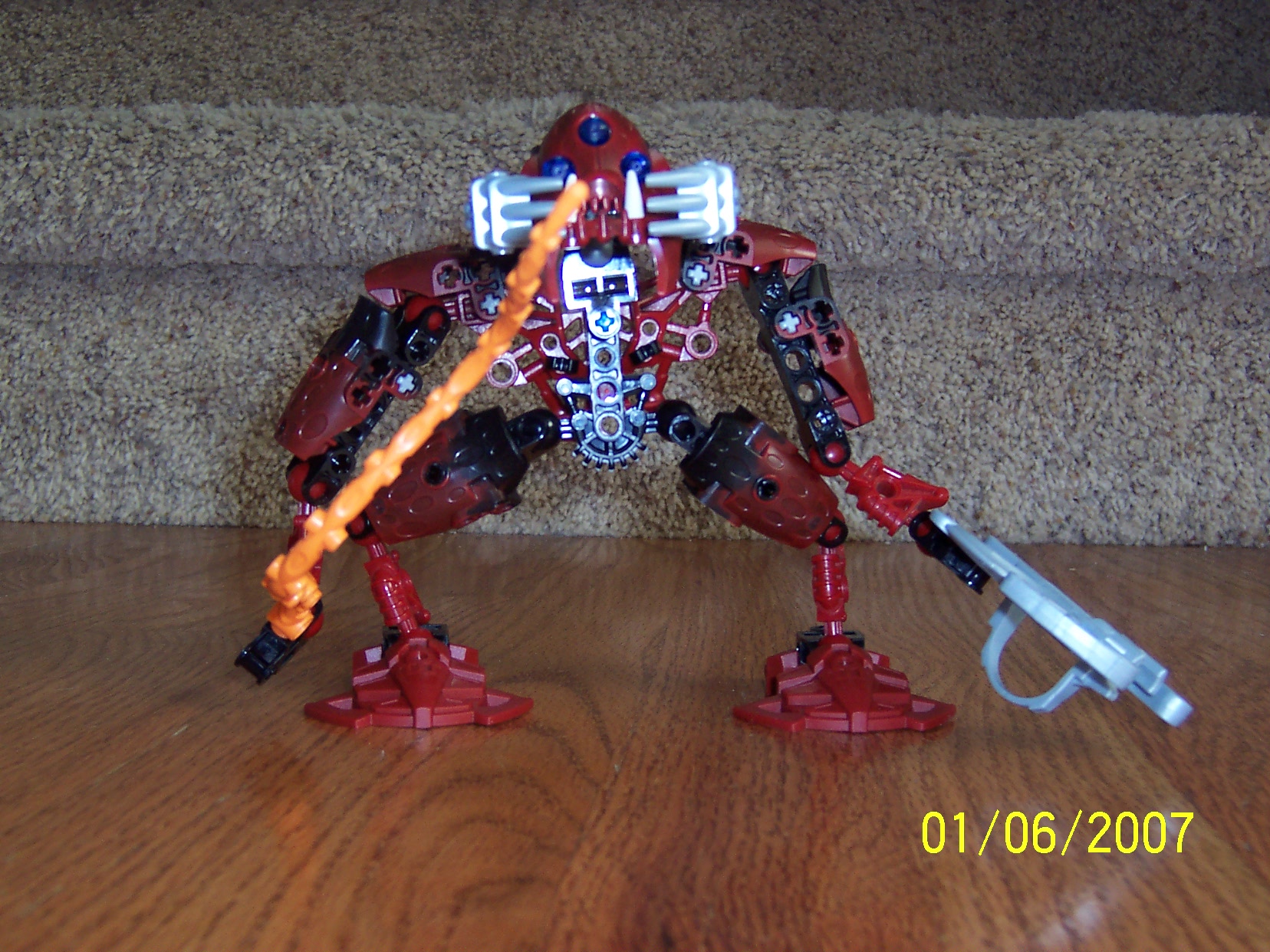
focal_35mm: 52
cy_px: 476
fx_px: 1908
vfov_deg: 28.0
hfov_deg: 36.8
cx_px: 635
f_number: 3.4
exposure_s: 1/60
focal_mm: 8
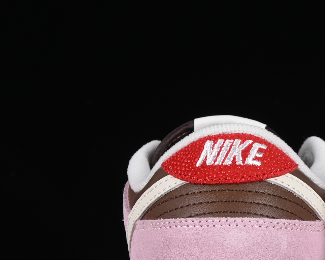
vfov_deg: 7.6
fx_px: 1953
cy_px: 160
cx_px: 349
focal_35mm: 203
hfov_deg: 9.4
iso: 160
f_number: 8
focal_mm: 50
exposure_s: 1/80
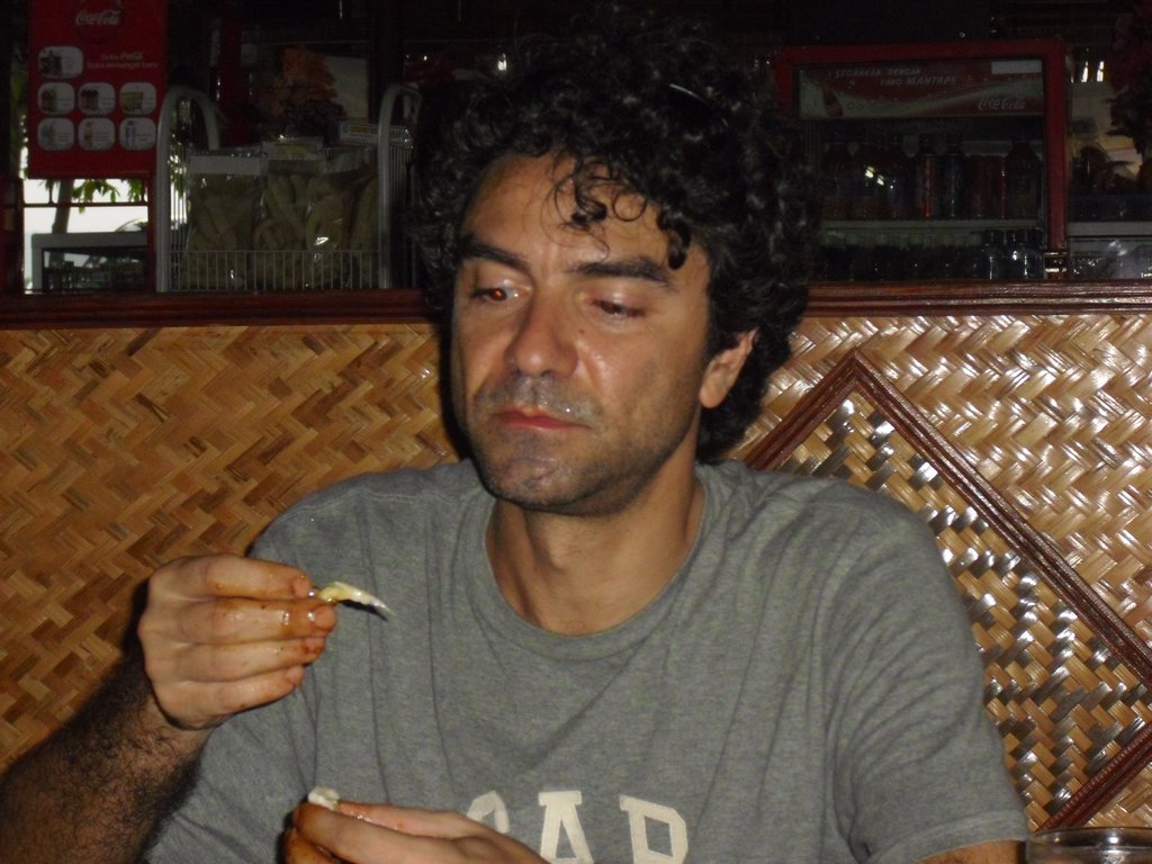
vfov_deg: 13.1
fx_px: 3761
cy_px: 432
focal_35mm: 113
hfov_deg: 17.4
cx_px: 576
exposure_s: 1/60
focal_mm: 18.6
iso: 400
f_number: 5.2
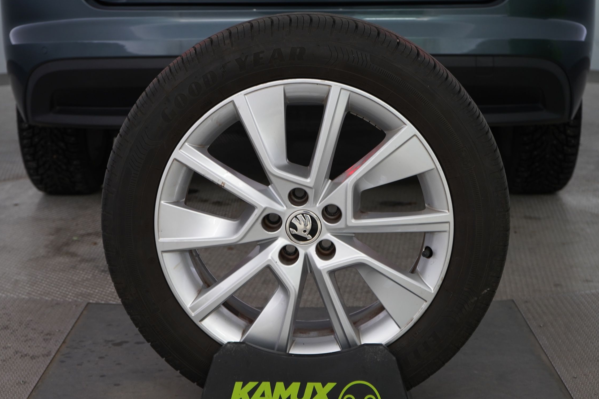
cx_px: 304
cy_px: 212
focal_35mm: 62
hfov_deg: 32.4
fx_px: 1032
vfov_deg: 21.9
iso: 800
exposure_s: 1/25
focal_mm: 56
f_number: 6.3
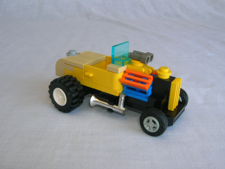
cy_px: 84
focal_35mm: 36
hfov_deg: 51.4
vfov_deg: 39.7
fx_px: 234
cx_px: 112
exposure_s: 1/30
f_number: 4.9
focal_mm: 6
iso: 50
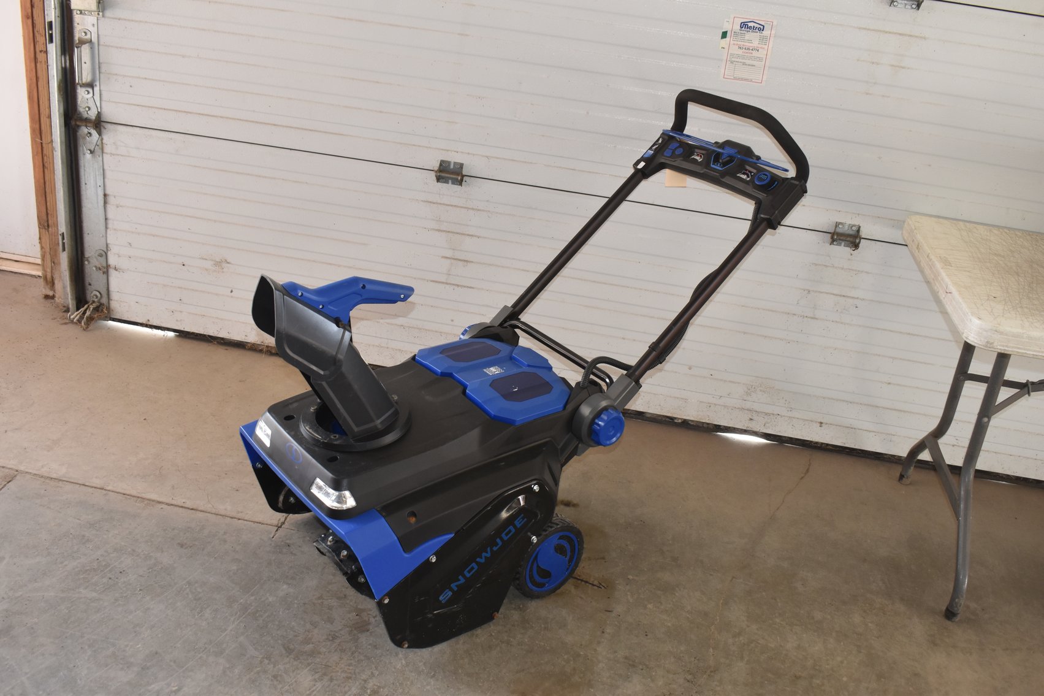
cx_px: 522
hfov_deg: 53.1
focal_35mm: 36
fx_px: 1044
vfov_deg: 36.9
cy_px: 348
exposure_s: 1/60
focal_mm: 24
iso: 640
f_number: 5.6
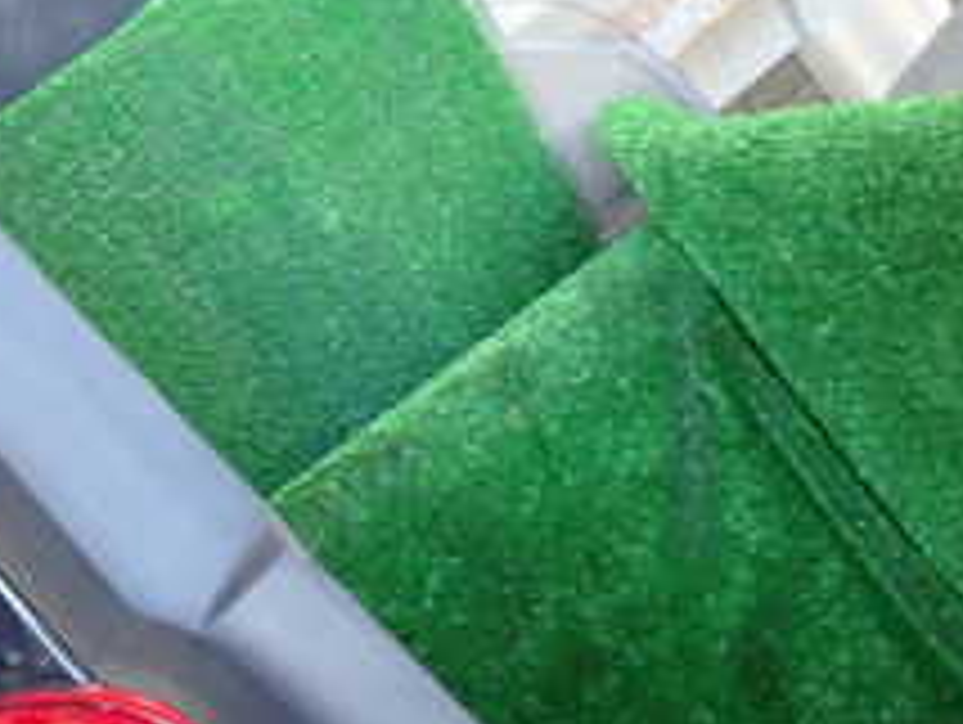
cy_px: 670
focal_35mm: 84
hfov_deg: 22.6
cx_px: 54
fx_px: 2339
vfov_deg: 17.3
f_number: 2.3
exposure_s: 1/30
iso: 200
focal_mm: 5.4
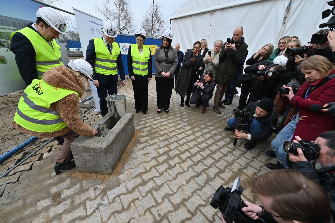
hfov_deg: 104.3
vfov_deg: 81.2
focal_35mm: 14
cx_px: 168
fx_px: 130
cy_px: 112
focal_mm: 14
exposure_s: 1/320
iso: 100
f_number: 5.6
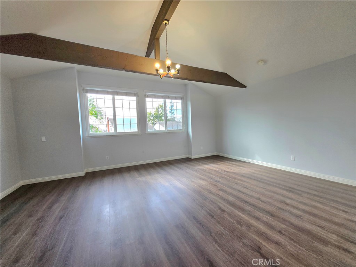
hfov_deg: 106.2
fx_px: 134
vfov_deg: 89.9
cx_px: 178
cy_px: 134
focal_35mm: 13
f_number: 2.2
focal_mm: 1.7
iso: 50
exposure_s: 1/120
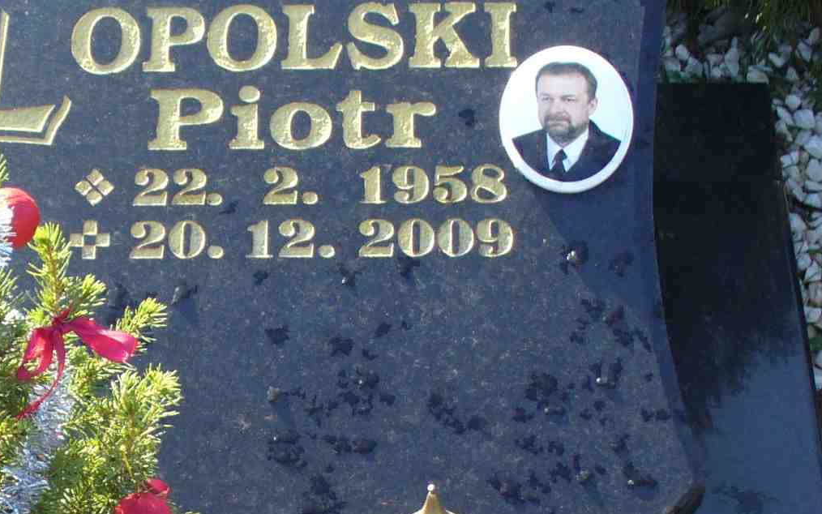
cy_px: 545
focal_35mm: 99
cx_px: 238
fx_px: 2218
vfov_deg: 13.0
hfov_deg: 20.9
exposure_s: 1/160
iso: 80
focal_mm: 6.1
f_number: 2.8
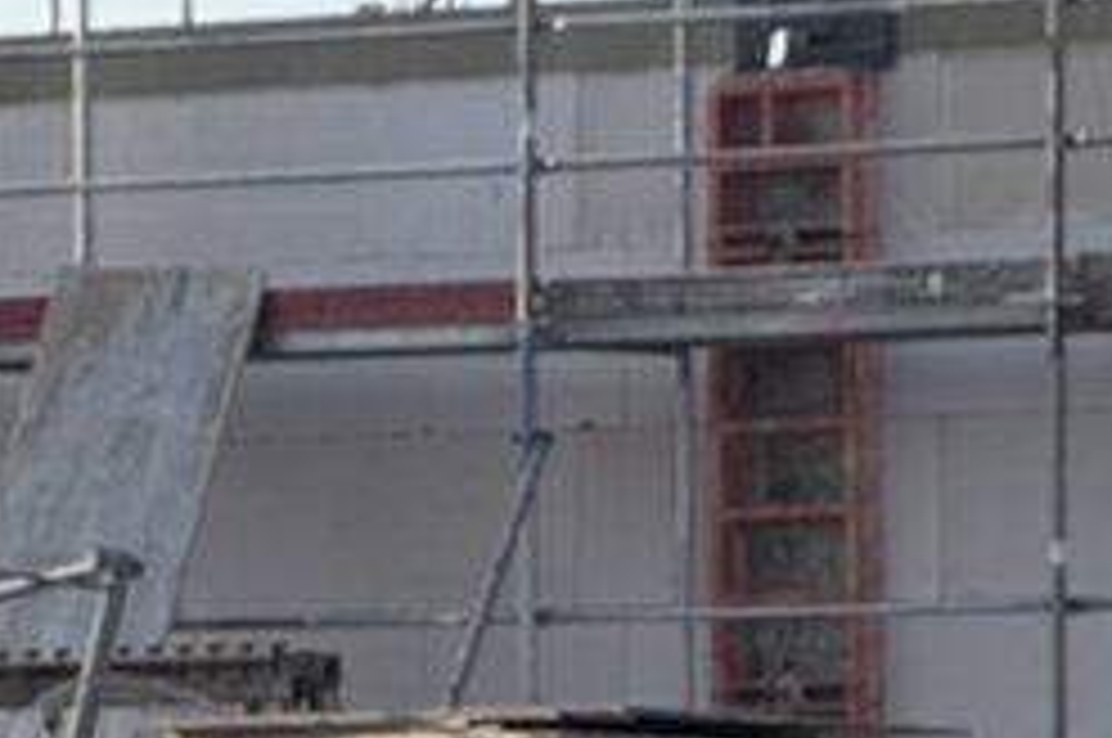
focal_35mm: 518
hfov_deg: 4.0
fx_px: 15979
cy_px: 1206
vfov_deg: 2.6
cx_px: 1976
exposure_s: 1/977
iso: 64
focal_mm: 15.66
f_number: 2.8
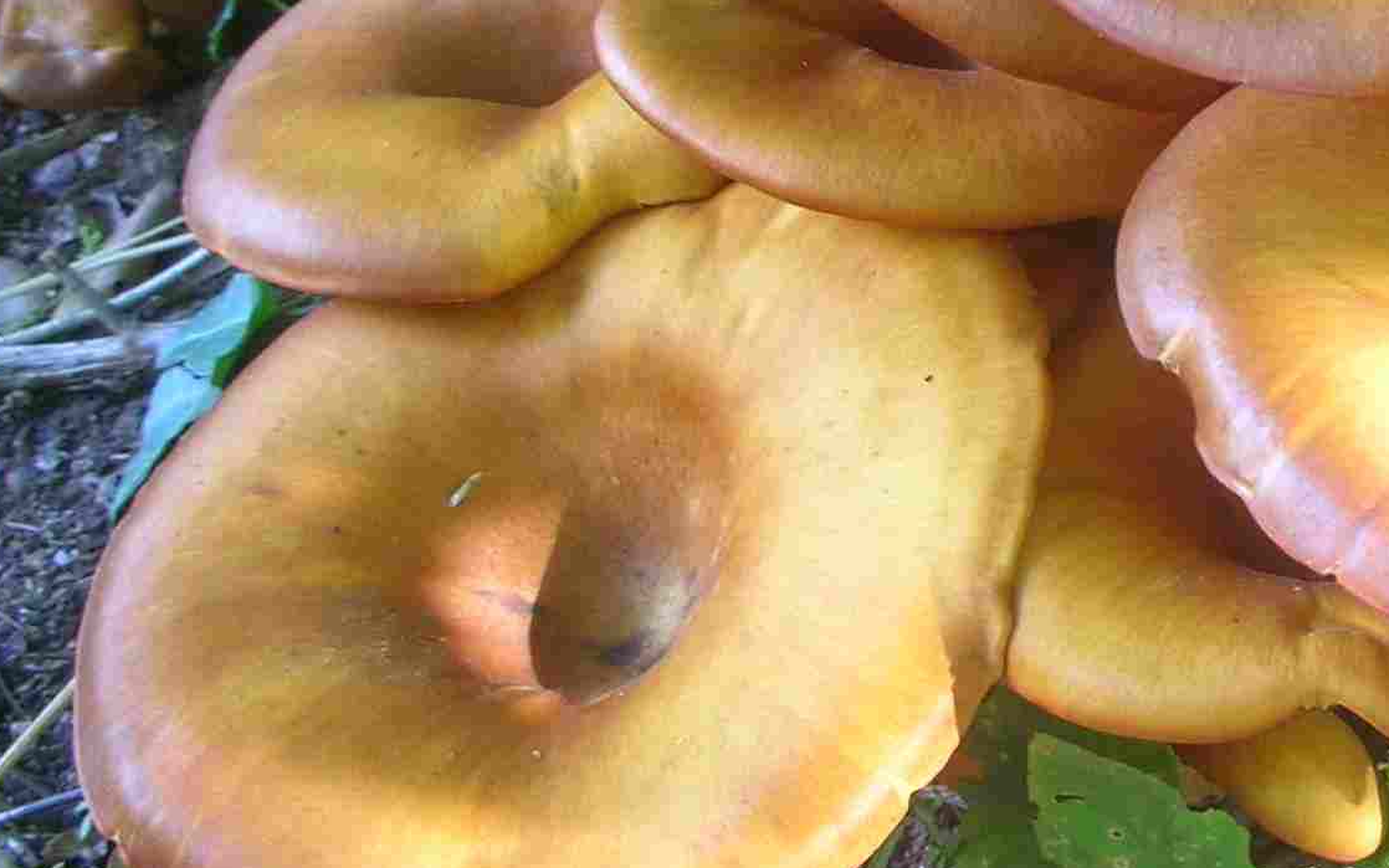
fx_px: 3256
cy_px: 104
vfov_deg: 15.0
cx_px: 1415
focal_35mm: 86
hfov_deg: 23.0
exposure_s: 1/5.5
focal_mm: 5.8
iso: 50
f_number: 3
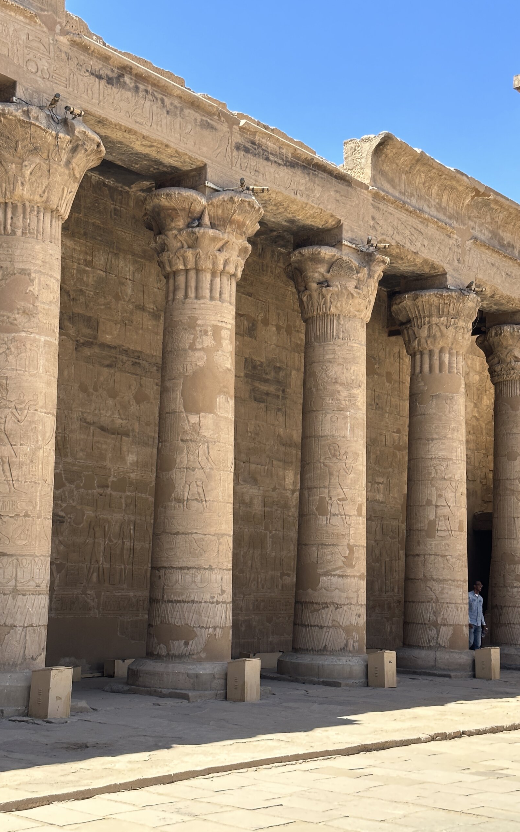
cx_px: 285
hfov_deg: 25.3
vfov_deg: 39.6
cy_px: 416
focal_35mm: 51
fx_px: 1157
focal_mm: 6.86
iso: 64
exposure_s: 1/1517
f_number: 1.78
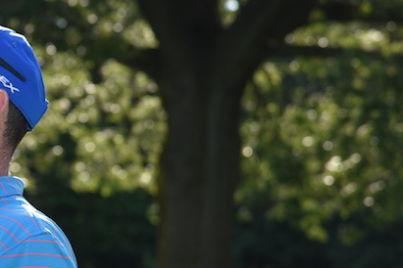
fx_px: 3347
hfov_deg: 6.8
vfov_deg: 4.6
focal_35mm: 299
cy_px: 114
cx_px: -60
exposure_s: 1/160
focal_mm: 120
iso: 100
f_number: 6.3
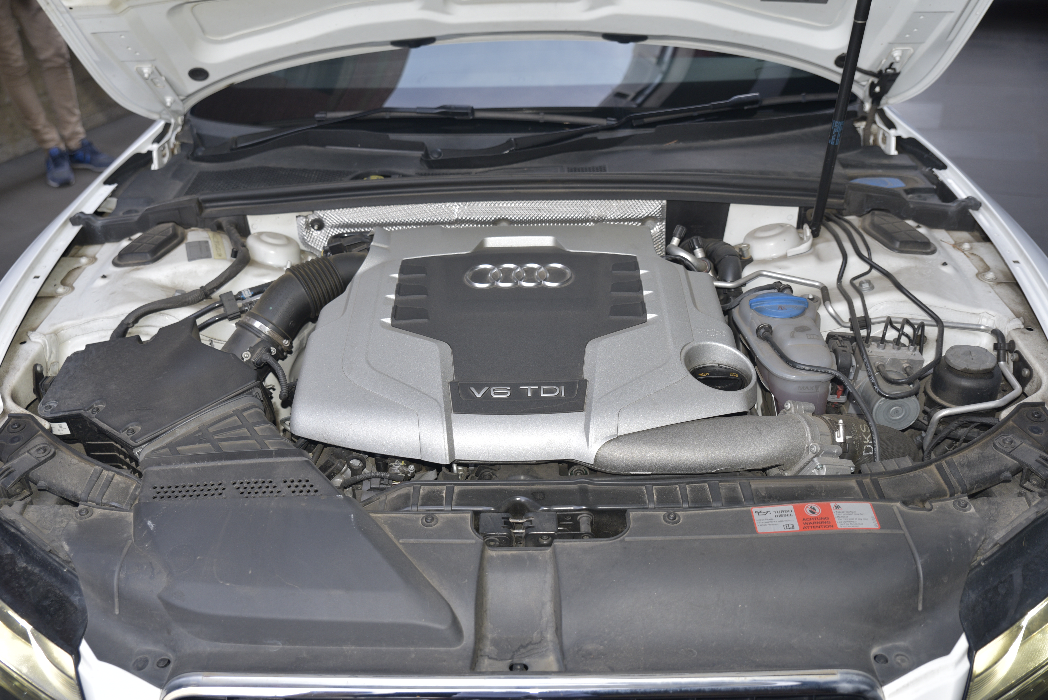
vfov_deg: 38.9
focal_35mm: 34
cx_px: 524
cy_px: 350
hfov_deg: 55.8
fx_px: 990
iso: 250
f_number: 4
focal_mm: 34
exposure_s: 1/200
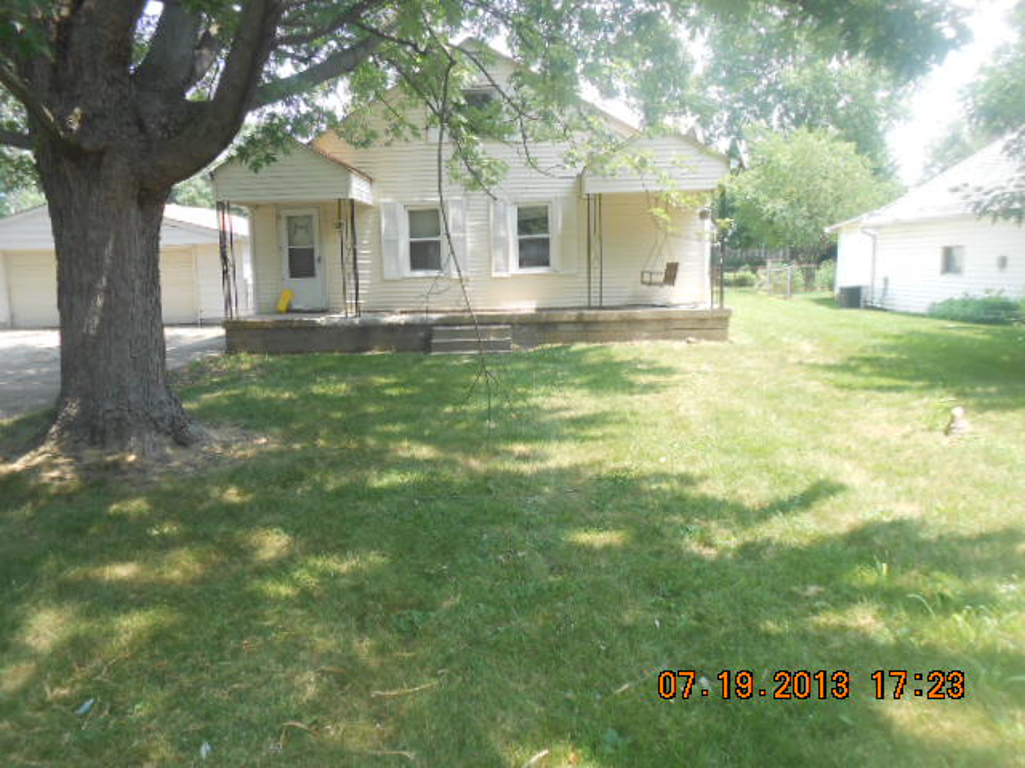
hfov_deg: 67.3
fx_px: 770
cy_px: 384
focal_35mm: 26
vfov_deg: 53.1
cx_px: 512
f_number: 3.5
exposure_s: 1/125
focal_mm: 4.6
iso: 80
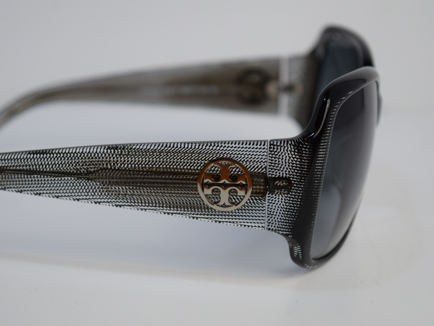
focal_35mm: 90
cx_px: 199
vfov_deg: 16.5
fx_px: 1123
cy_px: 163
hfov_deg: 21.9
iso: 400
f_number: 5.6
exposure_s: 1/125
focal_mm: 55
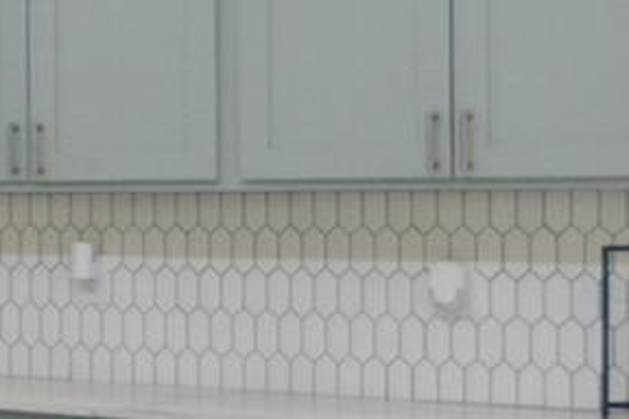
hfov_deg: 11.8
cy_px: 193
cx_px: -1029
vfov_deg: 10.7
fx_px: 2236
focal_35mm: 128
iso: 450
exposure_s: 1/60
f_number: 4
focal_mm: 12
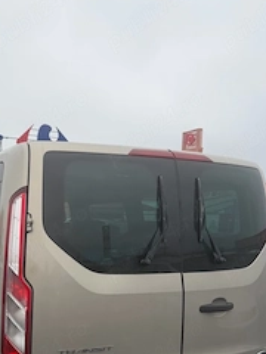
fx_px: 410
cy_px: 261
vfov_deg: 45.3
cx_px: 69
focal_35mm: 40
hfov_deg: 35.2
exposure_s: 1/1949
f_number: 1.78
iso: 80
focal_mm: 6.76
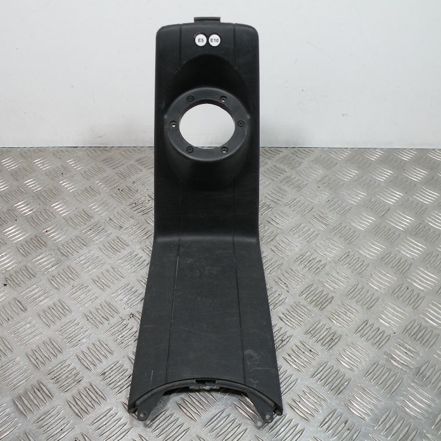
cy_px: 220
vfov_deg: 51.1
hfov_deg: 50.9
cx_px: 190
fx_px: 461
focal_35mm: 32
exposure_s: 1/62.5
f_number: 3.2
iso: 64
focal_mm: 4.7
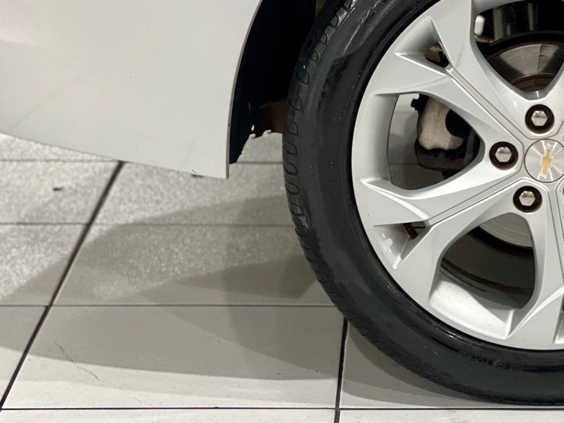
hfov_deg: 13.3
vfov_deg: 10.1
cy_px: 155
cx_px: 530
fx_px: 2395
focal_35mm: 147
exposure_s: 1/40
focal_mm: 9
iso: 400
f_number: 2.8
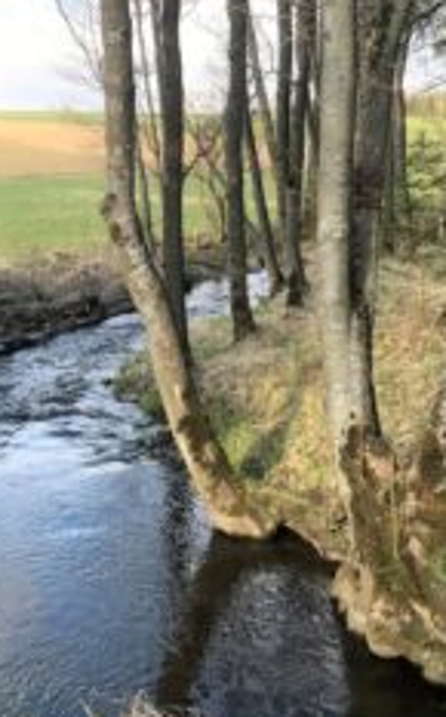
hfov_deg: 24.9
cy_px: 335
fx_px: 995
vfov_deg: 39.6
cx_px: 105
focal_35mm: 51
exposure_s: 1/647
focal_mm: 3.99
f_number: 1.8
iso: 20
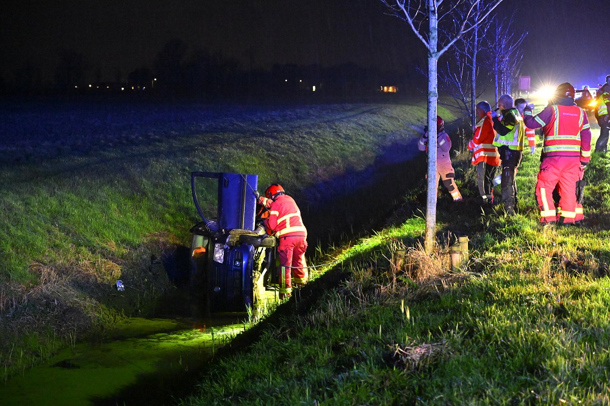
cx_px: 305
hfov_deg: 31.9
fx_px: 1067
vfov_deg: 21.6
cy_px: 203
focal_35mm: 63
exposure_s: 1/30
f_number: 4
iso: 12800
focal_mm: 63
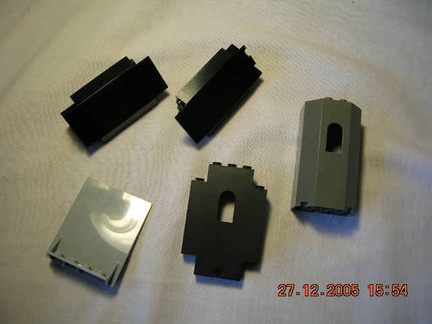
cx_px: 216
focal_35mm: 34
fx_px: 424
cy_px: 162
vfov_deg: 41.8
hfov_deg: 54.0
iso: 50
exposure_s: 1/59.4
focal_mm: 5.7
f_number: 2.9
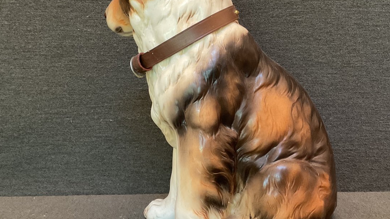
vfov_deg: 27.1
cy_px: 96
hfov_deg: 46.4
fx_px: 455
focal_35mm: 44
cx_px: 205
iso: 320
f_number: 1.8
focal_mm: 3
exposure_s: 1/40
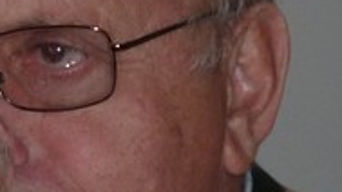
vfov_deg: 3.1
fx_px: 3543
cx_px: 31
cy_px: 91
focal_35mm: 391
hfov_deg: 5.5
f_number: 3.9
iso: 125
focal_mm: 9.7
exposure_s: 1/30
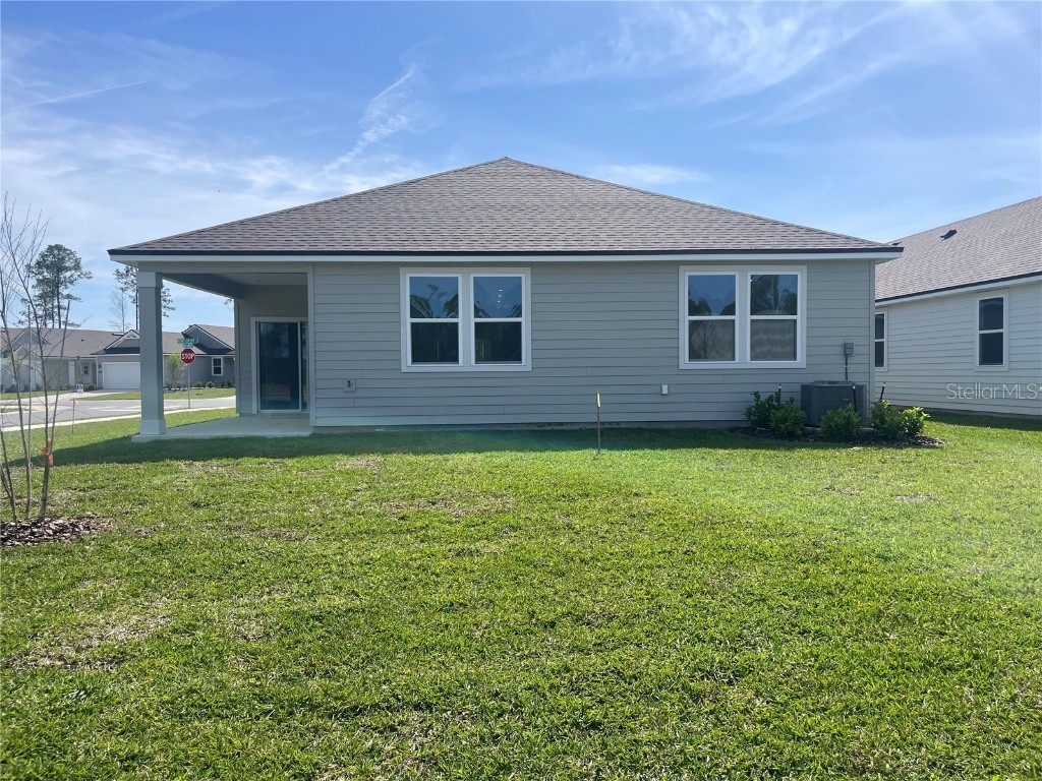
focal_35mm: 26
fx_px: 783
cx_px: 521
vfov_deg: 53.1
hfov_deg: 67.3
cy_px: 390
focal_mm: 4.2
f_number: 1.6
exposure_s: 1/4132
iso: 32
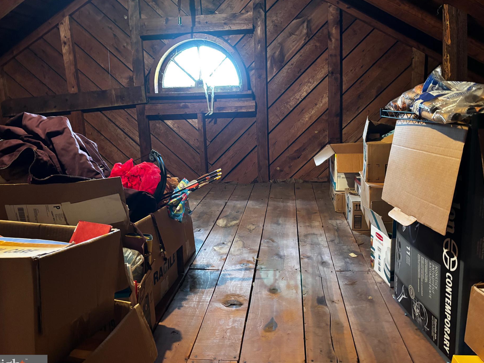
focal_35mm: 29
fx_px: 405
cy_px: 174
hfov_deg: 61.6
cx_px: 251
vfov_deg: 48.2
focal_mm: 5.96
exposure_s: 1/30
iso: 640
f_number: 1.6
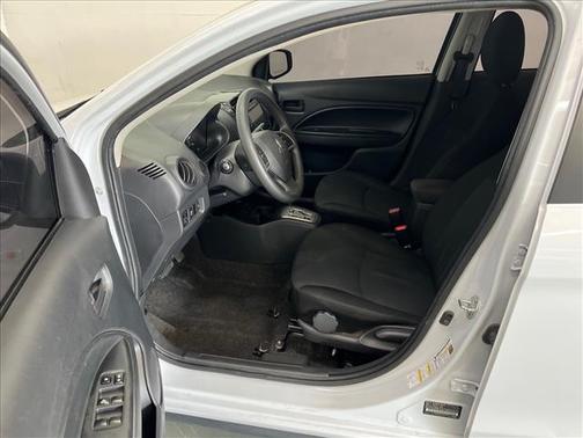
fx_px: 438
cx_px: 292
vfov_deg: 53.1
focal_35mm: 26
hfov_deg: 67.3
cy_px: 219
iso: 200
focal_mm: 5.7
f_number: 1.5
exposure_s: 1/60
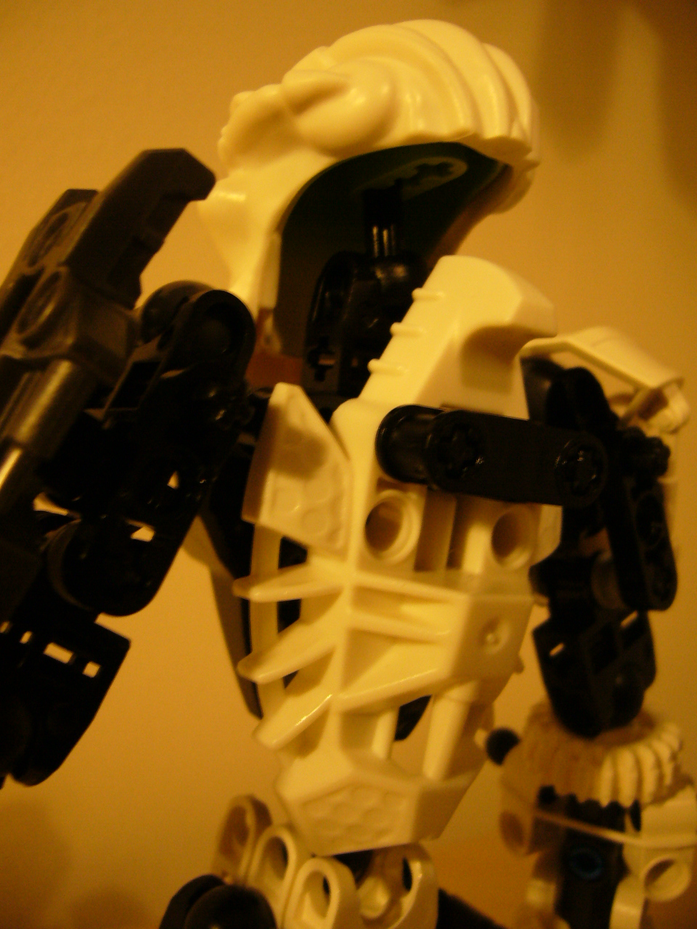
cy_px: 464
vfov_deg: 52.6
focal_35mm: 35
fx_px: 940
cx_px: 348
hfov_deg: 40.7
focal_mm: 5.8
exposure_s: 1/13
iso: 200
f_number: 2.8
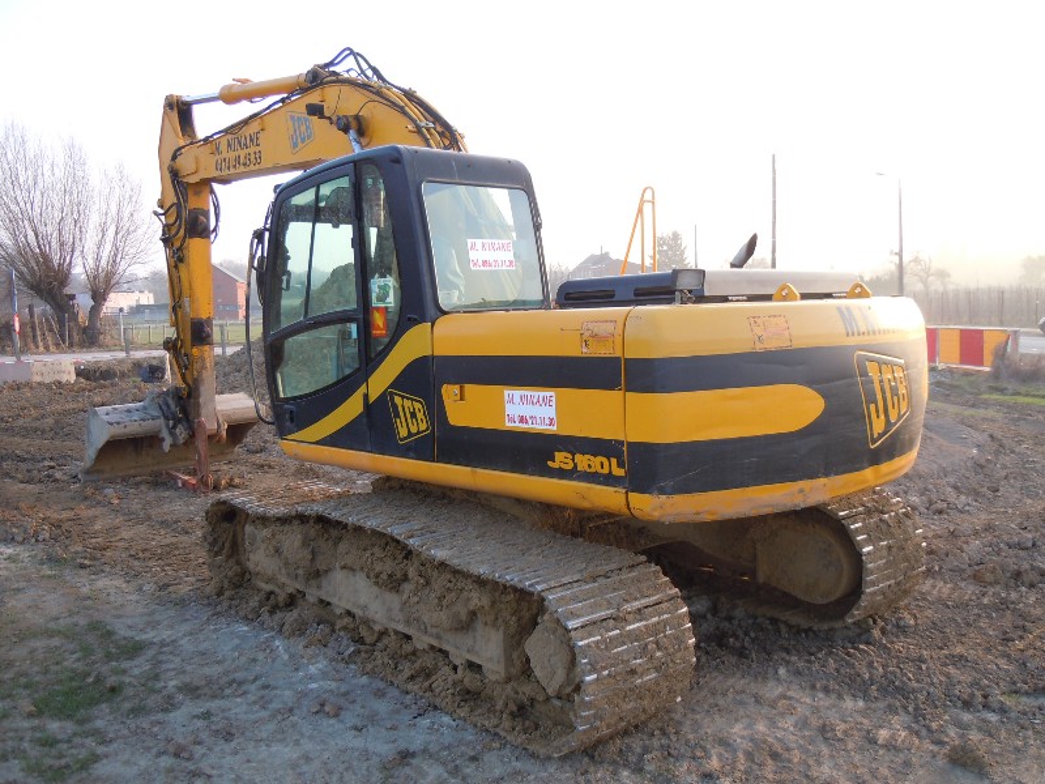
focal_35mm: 30
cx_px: 522
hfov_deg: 60.0
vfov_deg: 46.8
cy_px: 392
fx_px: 906
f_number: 3.5
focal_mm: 5.4
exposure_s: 1/100
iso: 100
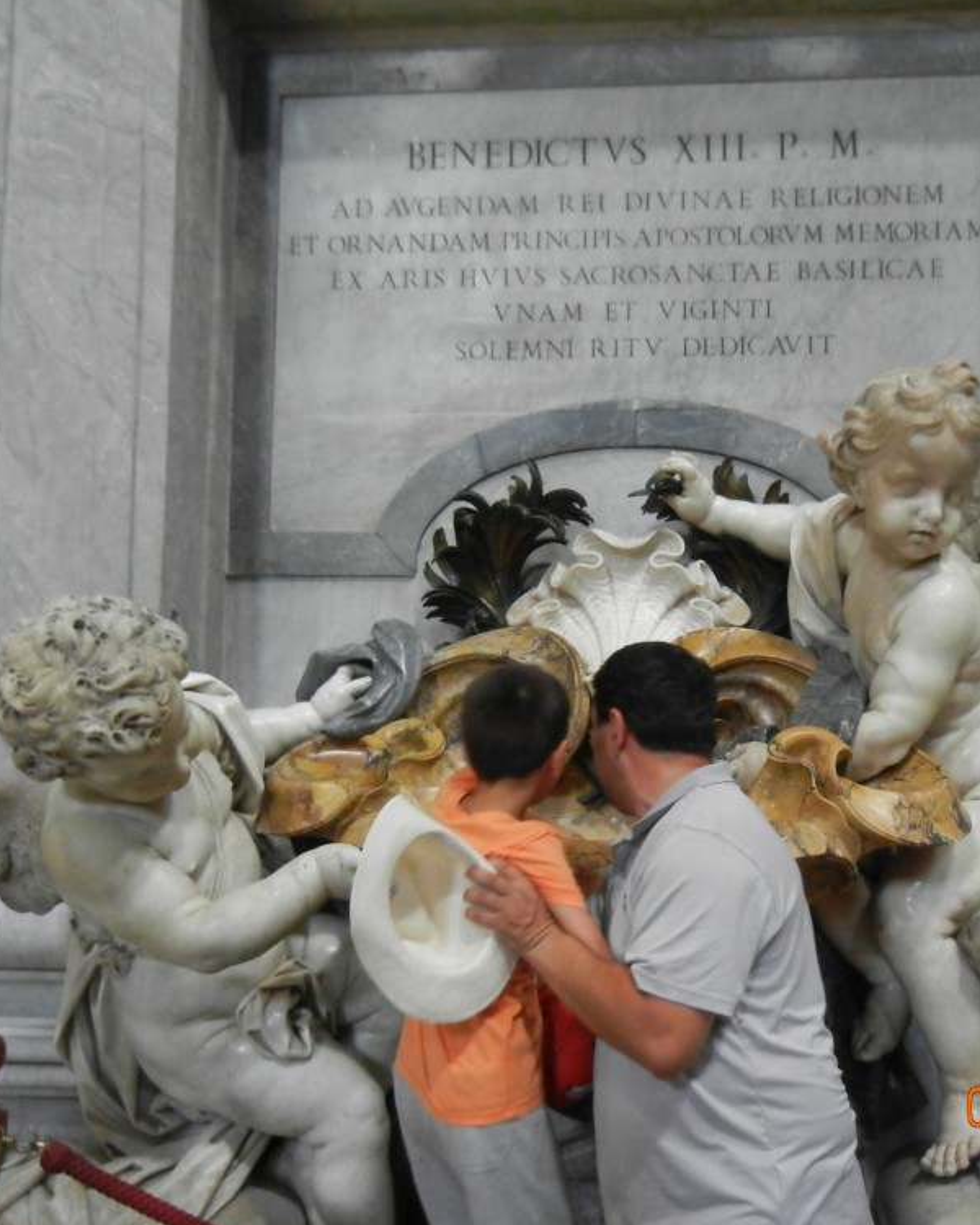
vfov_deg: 45.8
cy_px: 611
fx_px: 1450
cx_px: 644
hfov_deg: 37.0
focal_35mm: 40
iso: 200
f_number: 3.5
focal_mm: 5.4
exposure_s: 1/5.6
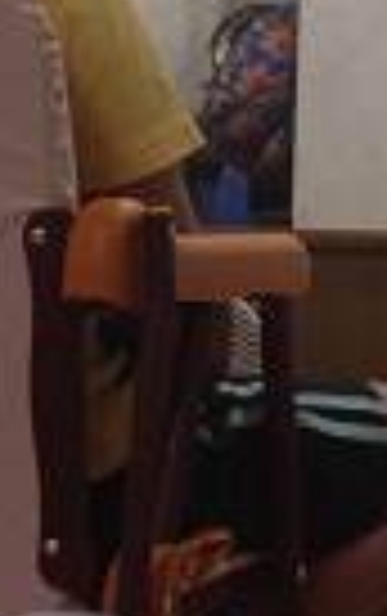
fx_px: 2103
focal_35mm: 125
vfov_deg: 16.6
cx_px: 558
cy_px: 180
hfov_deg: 10.2
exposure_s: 1/20
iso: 200
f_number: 2.4
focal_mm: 4.12
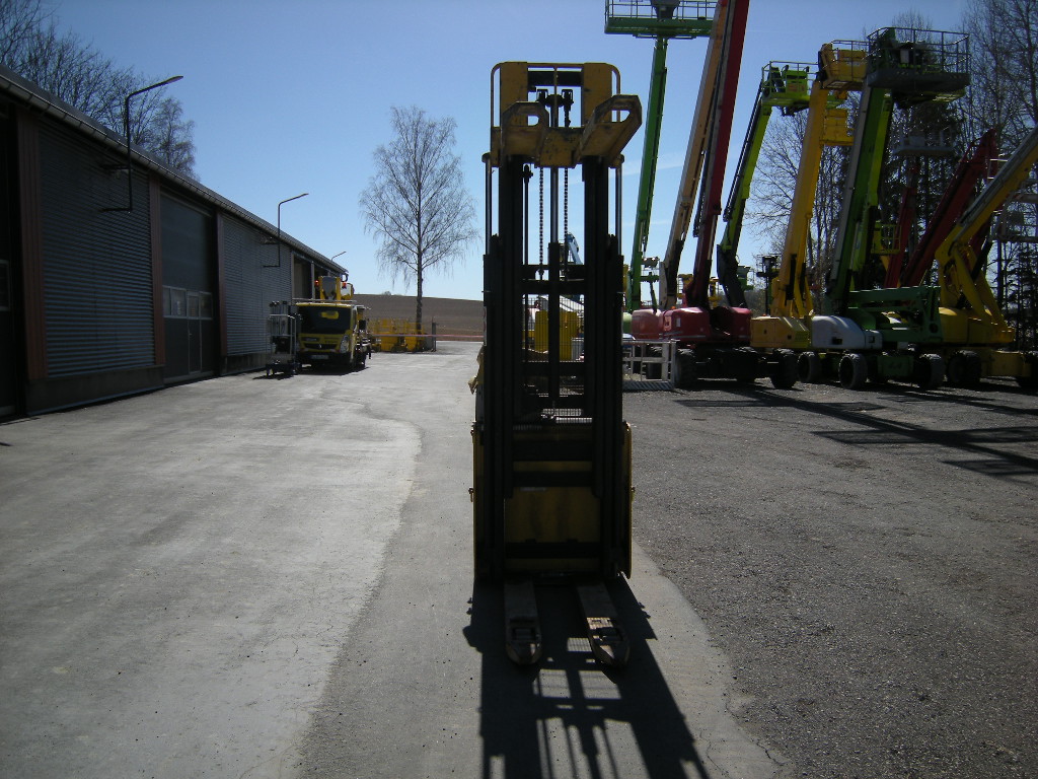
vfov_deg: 49.7
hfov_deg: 63.4
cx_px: 519
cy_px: 390
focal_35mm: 28
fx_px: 840
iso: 64
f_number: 5.6
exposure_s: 1/438
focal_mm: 4.7
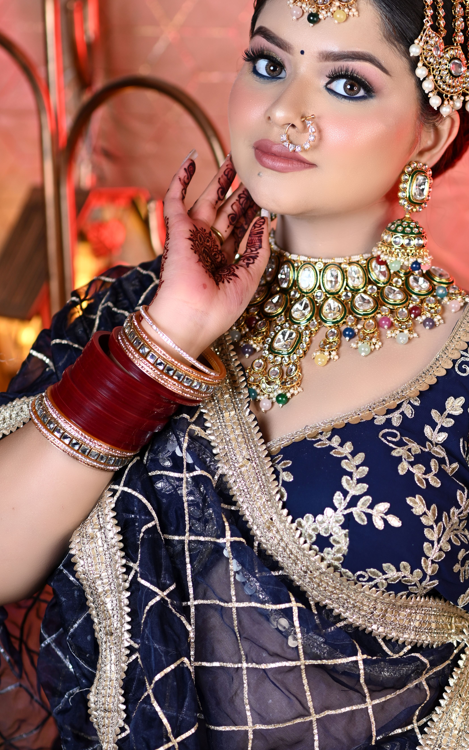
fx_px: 2761
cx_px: 347
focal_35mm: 135
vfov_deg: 15.5
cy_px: 486
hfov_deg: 9.7
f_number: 2.8
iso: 200
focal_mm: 85
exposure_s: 1/160
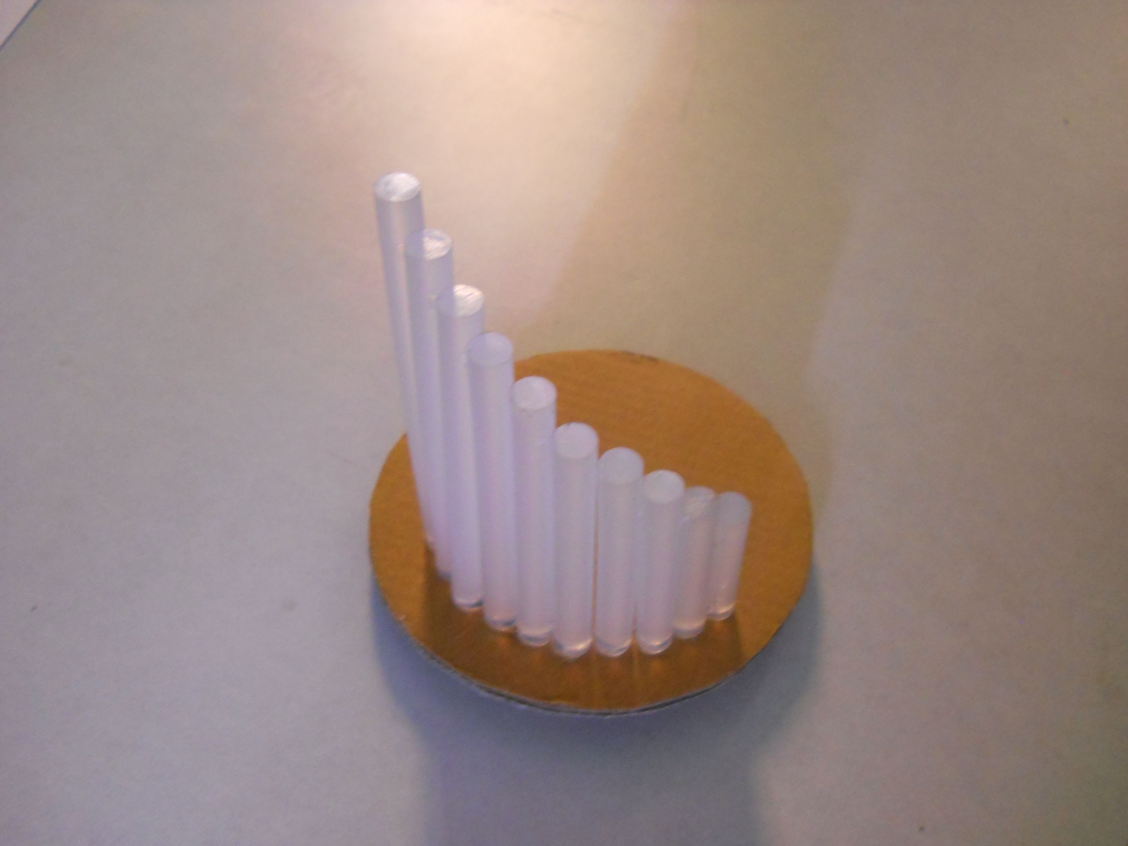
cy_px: 423
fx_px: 1336
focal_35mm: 41
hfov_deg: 45.8
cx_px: 564
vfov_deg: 35.1
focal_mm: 6.72
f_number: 3.1
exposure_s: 1/20
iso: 400
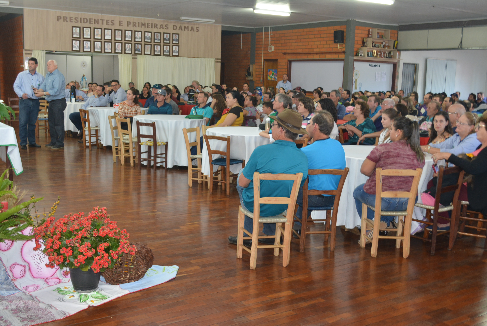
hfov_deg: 46.4
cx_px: 244
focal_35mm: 42
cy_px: 163
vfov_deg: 31.9
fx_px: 569
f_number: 5.6
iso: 720
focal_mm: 28
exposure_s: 1/13
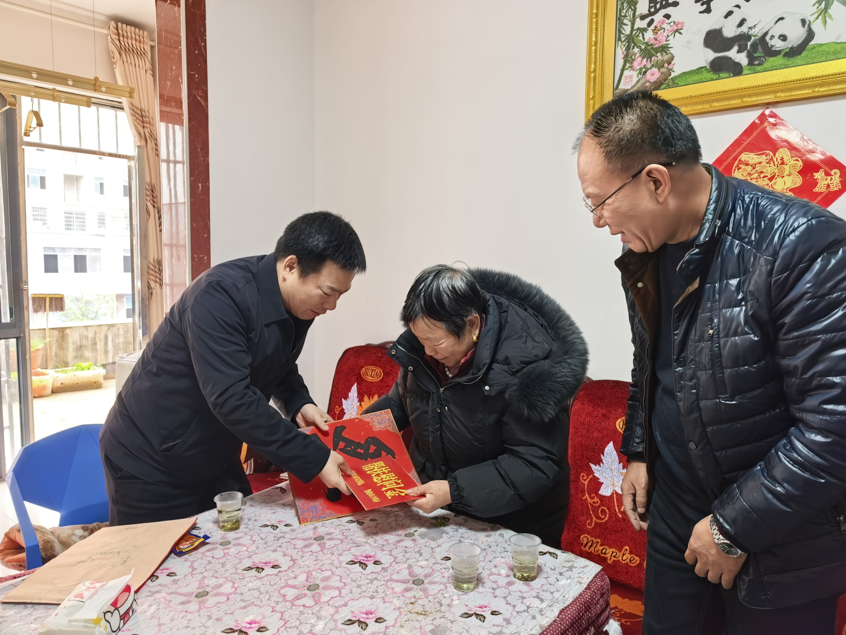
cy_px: 318
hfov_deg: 71.6
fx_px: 587
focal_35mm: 24
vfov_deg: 56.8
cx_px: 423
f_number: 2
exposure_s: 1/100
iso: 160
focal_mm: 8.5
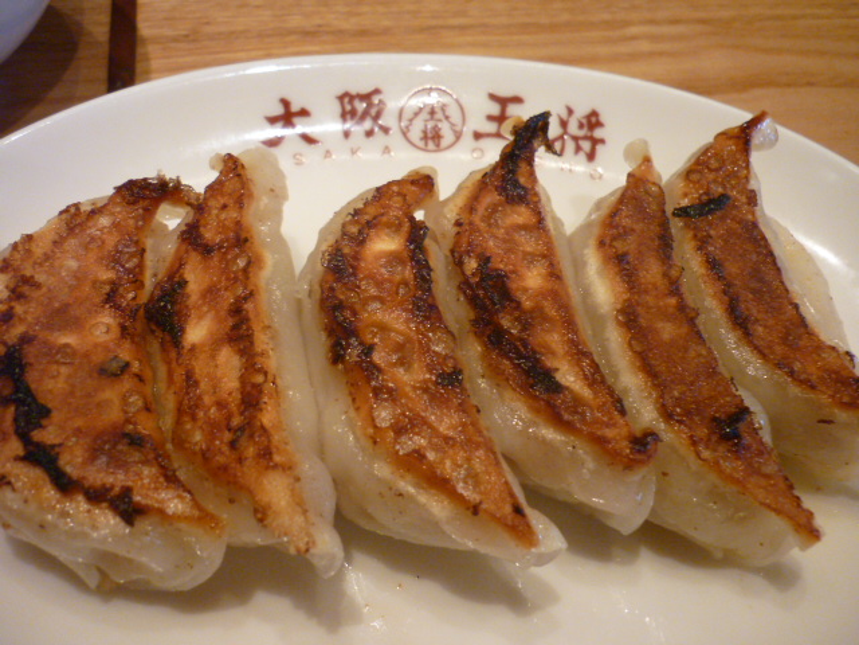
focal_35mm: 33
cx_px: 430
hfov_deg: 55.4
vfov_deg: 42.9
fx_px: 819
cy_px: 322
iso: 320
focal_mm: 5.5
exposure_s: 1/30
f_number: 2.8
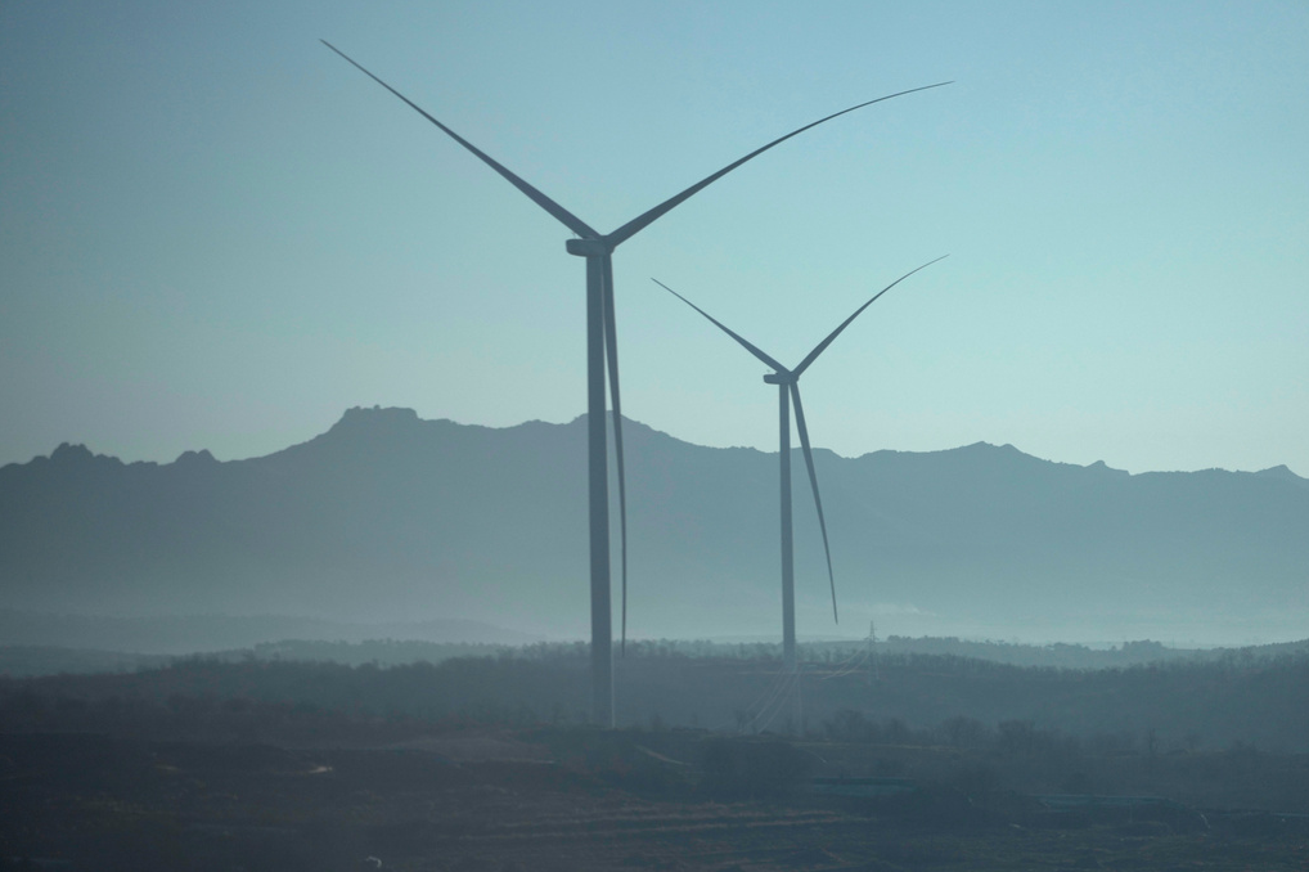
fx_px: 5707
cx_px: 654
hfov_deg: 13.1
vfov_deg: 8.7
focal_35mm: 157
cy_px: 437
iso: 320
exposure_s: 1/8000
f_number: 2.8
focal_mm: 156
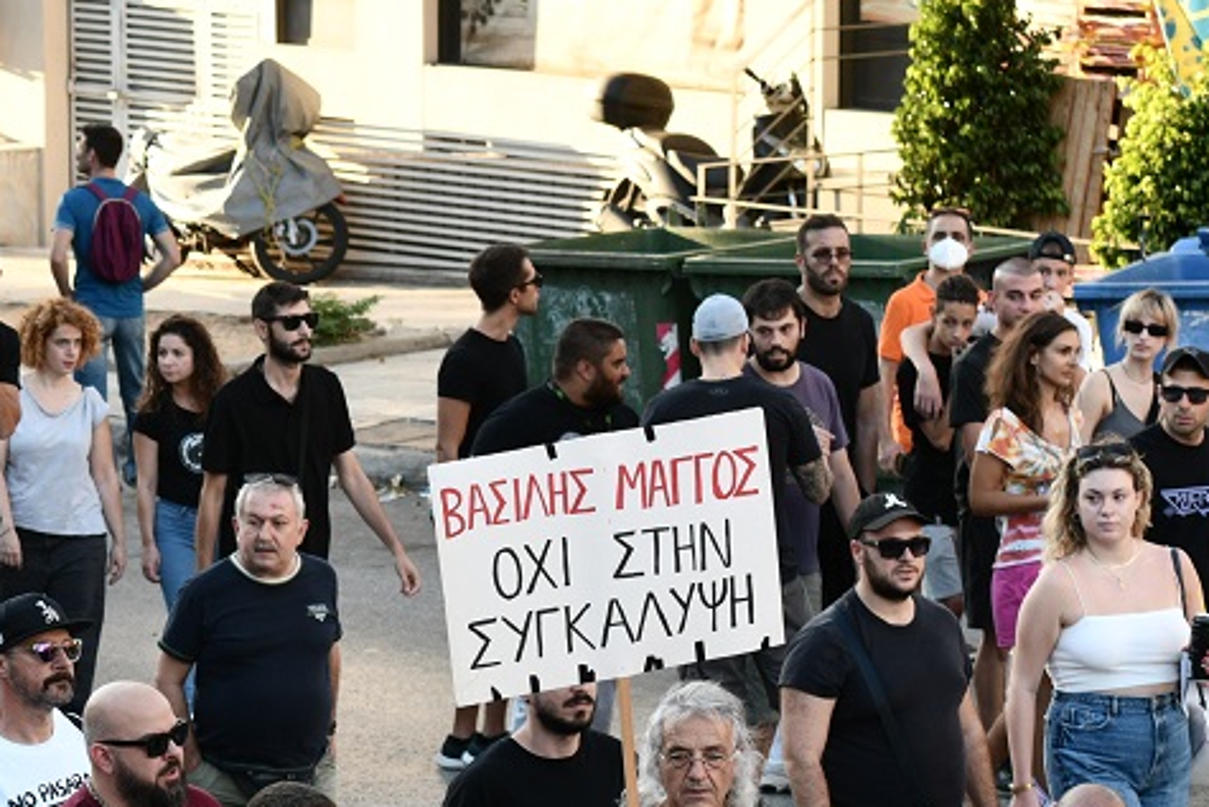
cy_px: 677
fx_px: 7424
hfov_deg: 9.2
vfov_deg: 6.2
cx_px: -229
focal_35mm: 221
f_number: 4.5
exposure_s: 1/200
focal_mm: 70
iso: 400
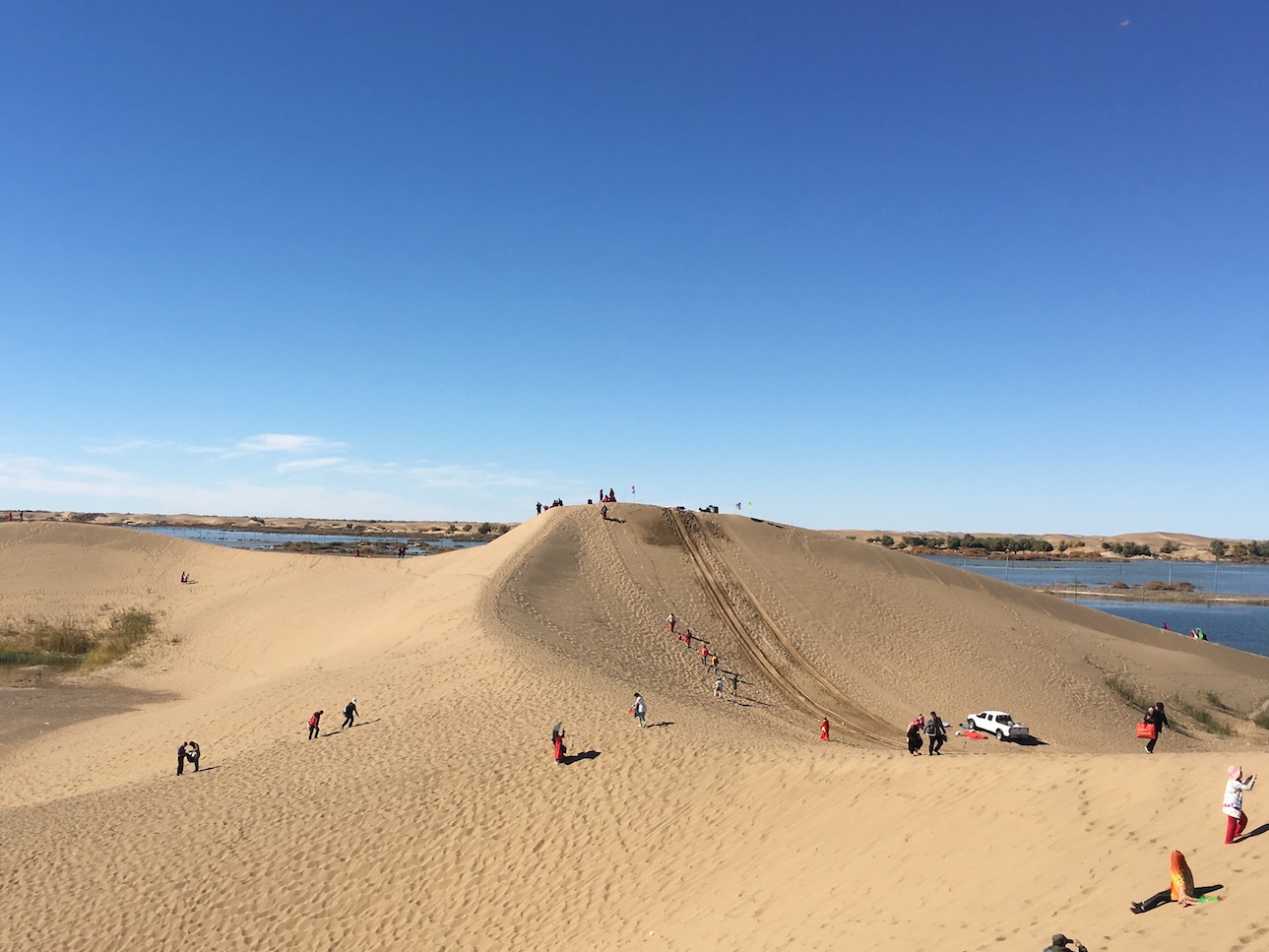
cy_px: 574
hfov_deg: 51.3
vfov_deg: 39.5
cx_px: 580
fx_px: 1320
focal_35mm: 36
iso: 25
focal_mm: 4.15
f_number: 2.2
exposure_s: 1/2747
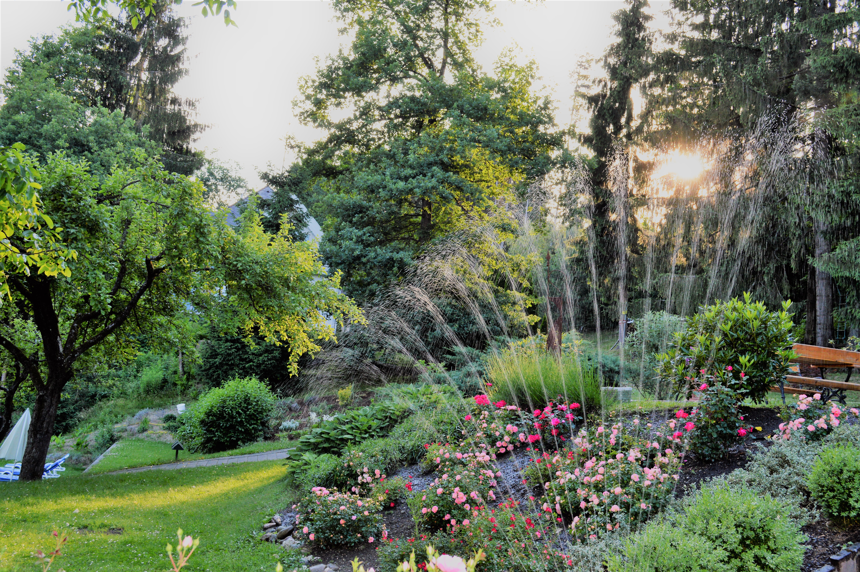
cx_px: 430
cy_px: 286
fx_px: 859
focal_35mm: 36
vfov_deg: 36.8
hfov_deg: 53.2
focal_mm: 24
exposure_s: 1/60
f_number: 8
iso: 220
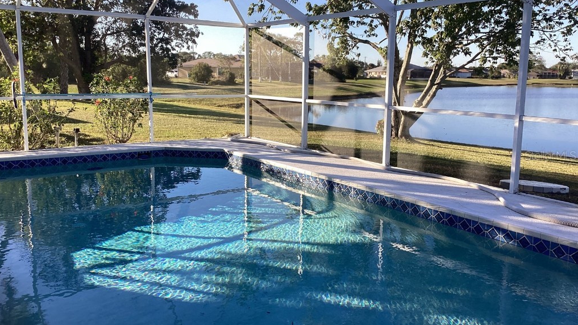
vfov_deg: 34.6
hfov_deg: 58.0
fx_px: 521
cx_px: 288
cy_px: 155
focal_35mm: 34
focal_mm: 3.3
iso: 25
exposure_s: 1/274
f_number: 2.4
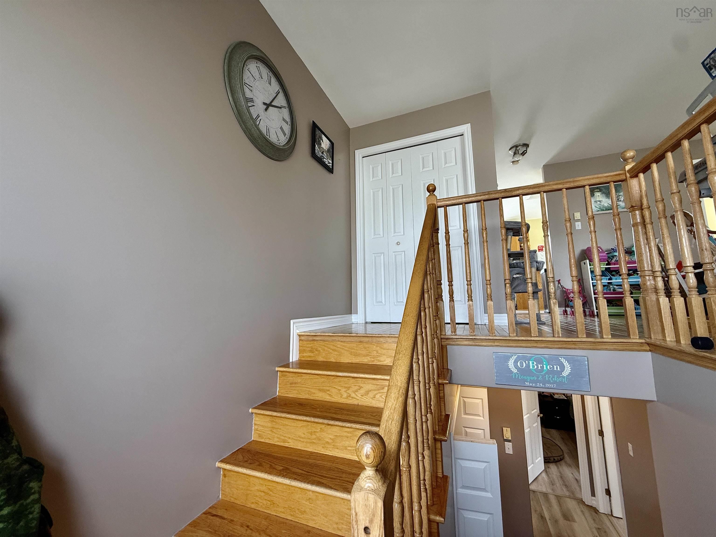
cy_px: 268
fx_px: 290
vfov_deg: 85.7
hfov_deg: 102.1
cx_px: 358
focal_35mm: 14
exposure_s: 1/99
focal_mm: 2.22
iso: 100
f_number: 2.2
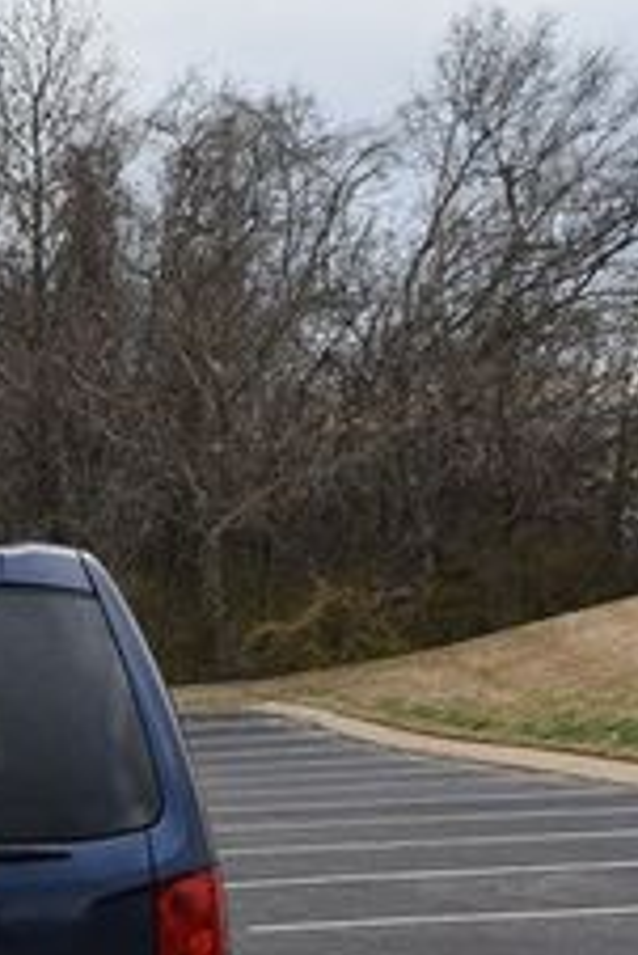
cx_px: -165
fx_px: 3158
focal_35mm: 119
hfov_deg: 11.3
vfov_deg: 17.1
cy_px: 712
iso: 250
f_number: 5.6
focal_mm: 28
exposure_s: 1/250
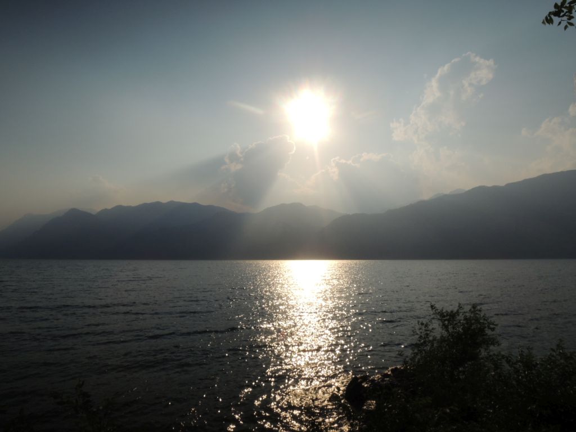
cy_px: 216
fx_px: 399
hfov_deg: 71.6
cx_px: 288
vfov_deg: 56.8
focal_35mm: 24
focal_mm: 4.3
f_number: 6.3
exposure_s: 1/1600
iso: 100
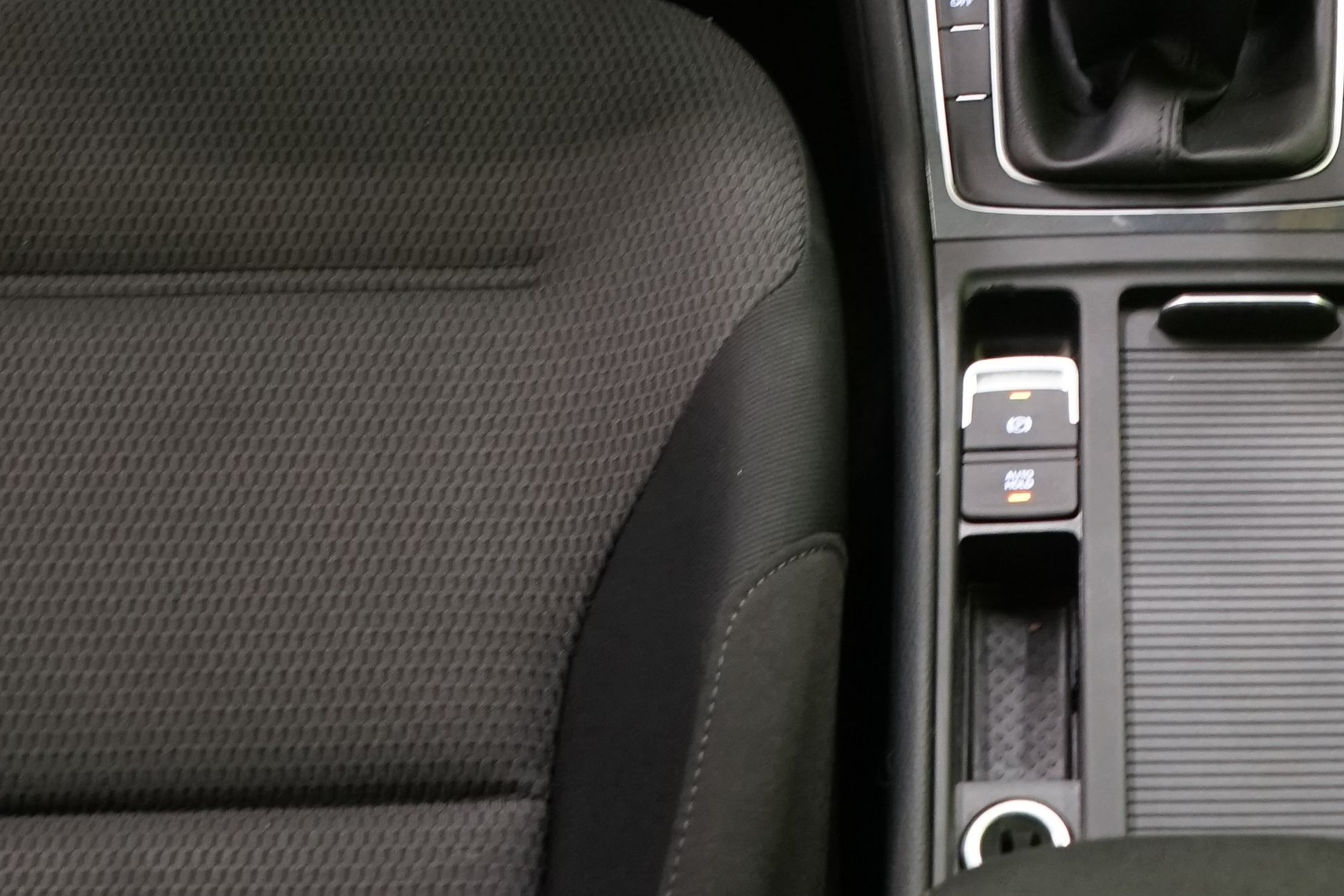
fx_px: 3210
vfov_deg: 15.0
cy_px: -352
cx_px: 1121
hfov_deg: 23.2
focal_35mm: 86
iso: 2000
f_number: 5
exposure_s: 1/20
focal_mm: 28
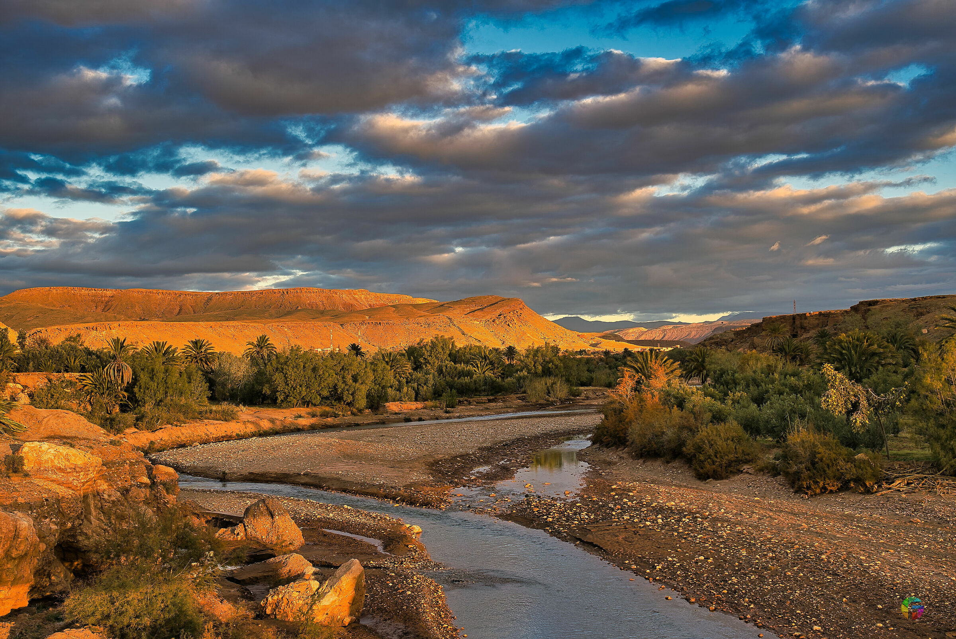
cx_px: 478
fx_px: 1222
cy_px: 320
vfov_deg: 29.3
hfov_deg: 42.7
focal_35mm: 46
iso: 100
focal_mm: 46
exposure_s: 1/125
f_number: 5.6
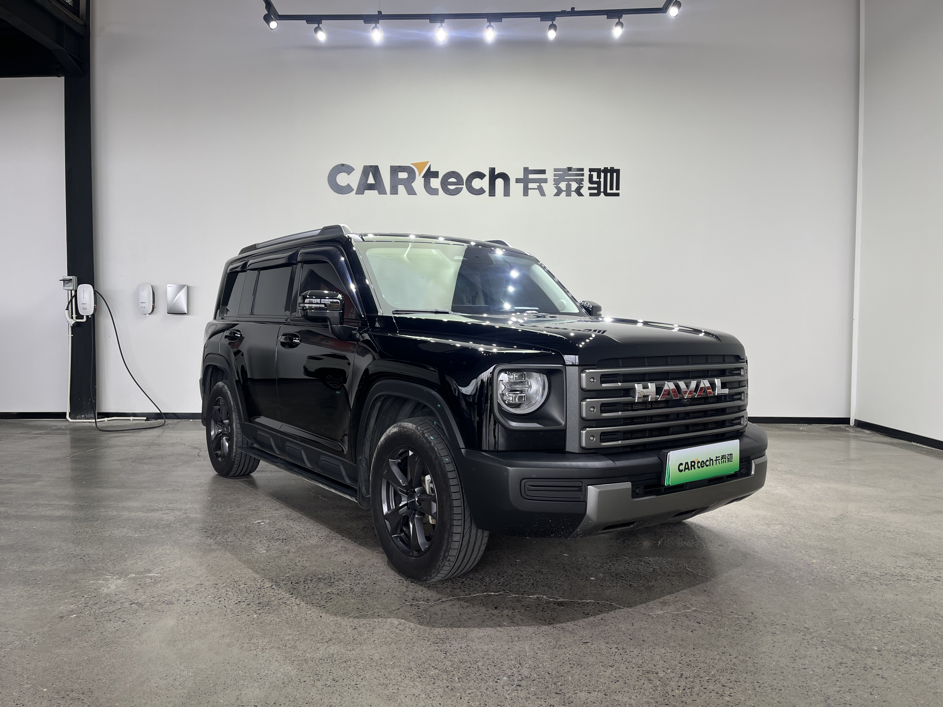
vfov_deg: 53.1
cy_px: 354
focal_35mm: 26
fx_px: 708
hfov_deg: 67.3
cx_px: 472
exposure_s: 1/103
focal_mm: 5.1
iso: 32
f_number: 1.6
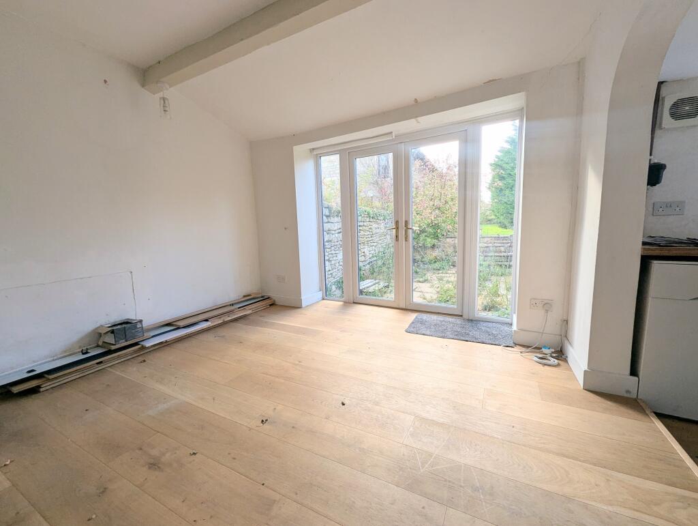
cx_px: 349
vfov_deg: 90.1
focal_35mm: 13
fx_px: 263
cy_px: 263
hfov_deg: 106.1
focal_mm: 1.95
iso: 44
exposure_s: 1/105
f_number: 2.2
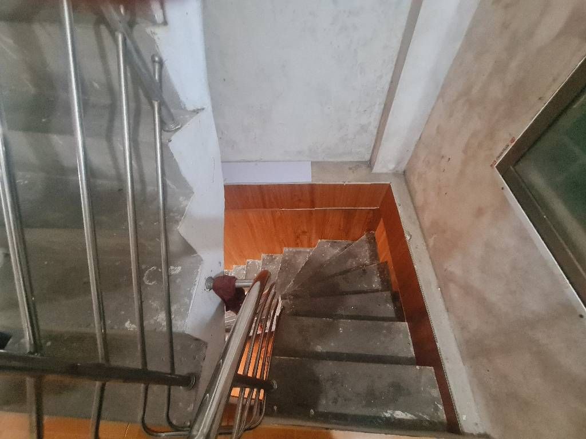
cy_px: 220
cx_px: 293
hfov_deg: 106.2
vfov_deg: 89.9
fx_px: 220
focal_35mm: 13
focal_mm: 2.2
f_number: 2.2
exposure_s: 1/25
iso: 1000
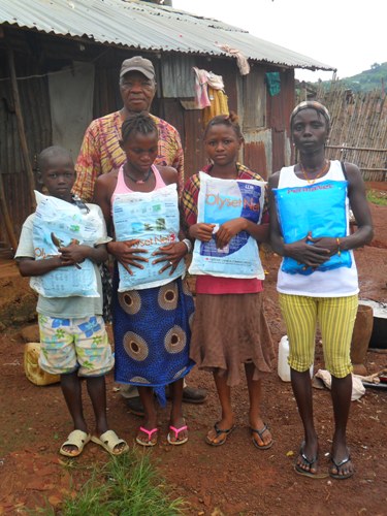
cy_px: 258
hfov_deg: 38.7
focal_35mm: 37
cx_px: 194
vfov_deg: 50.1
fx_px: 552
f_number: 4
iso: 100
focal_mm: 6.6
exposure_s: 1/250
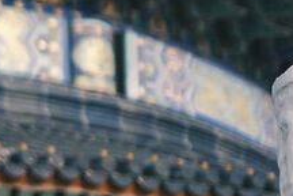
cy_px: -3
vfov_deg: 5.3
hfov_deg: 7.7
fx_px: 2100
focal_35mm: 258
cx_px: -239
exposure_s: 1/32000
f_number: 1.4
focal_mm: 35
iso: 1250
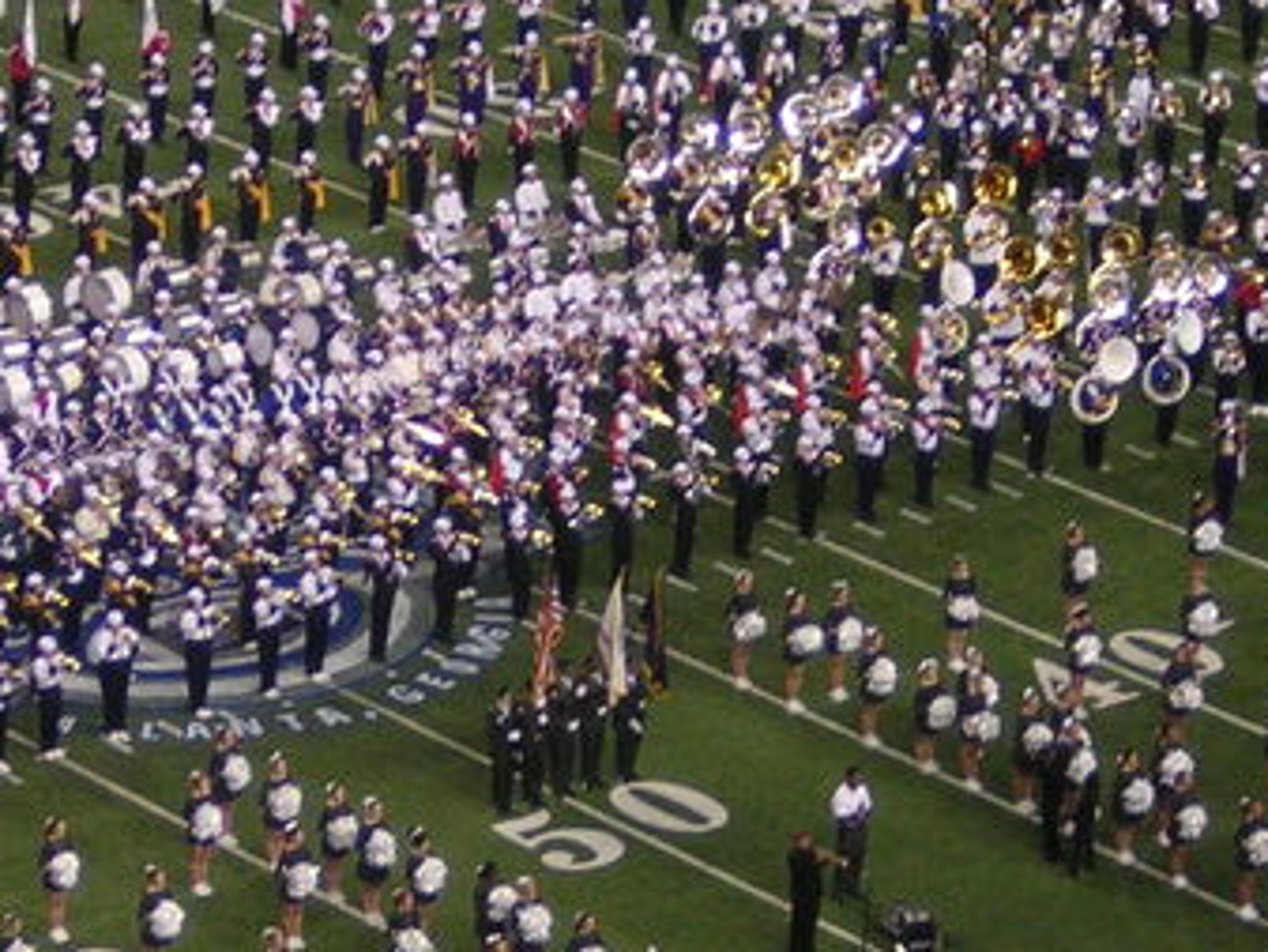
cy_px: 591
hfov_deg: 9.6
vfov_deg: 7.2
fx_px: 7512
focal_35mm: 205
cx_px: 301
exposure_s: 1/64
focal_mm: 14.1
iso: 400
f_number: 4.7
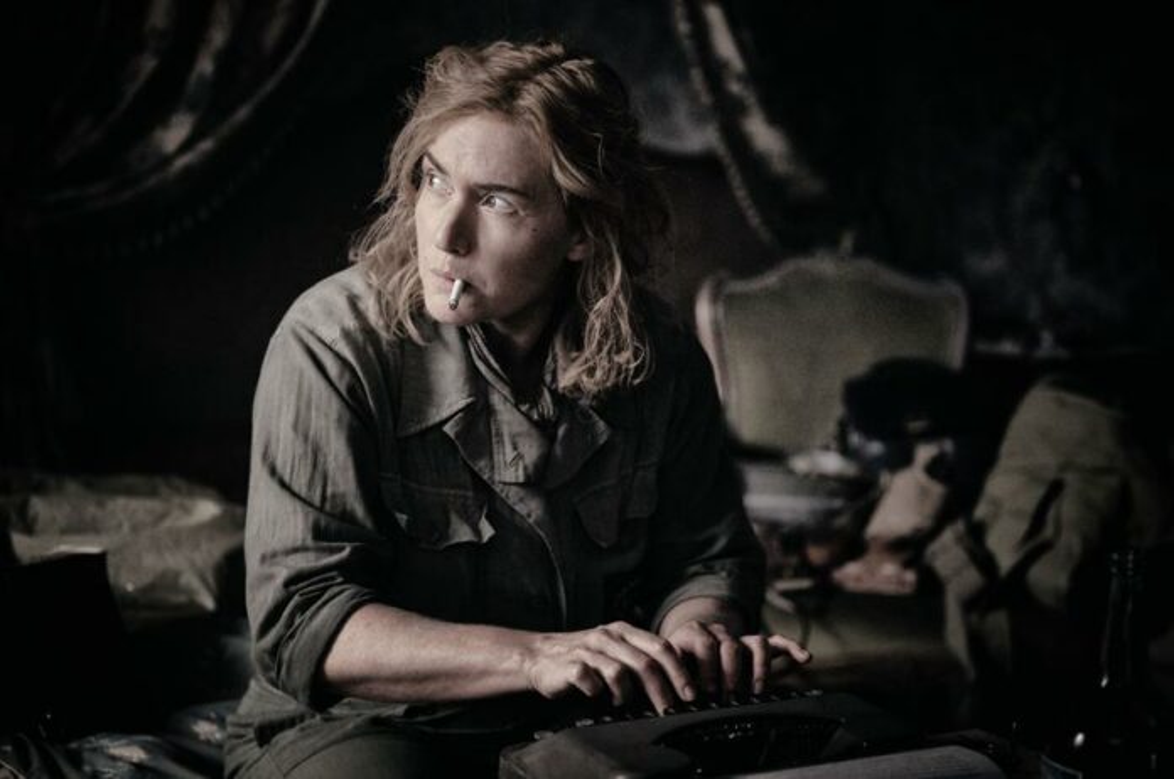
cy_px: 390
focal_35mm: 70
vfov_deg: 19.4
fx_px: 2280
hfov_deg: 28.9
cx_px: 587
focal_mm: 70
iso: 640
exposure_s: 1/200
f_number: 2.8
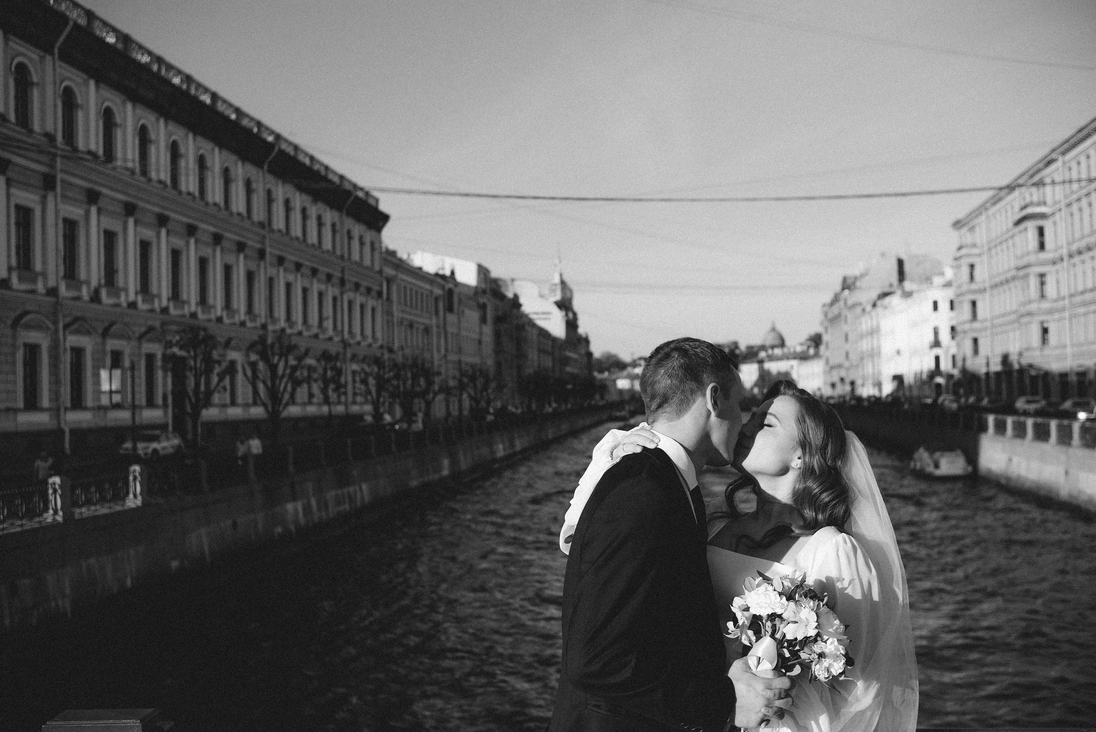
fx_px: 1066
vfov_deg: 37.9
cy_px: 366
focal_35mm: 35
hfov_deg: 54.4
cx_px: 548
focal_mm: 23
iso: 200
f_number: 2.8
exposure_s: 1/2000
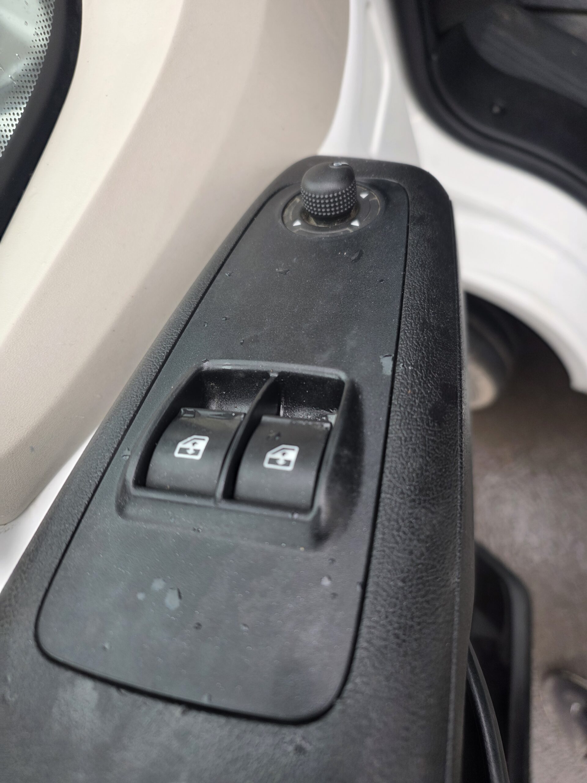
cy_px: 392
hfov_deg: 58.9
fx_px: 520
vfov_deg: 73.9
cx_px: 294
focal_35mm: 23
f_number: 1.7
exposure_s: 1/180
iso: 80
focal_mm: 6.25
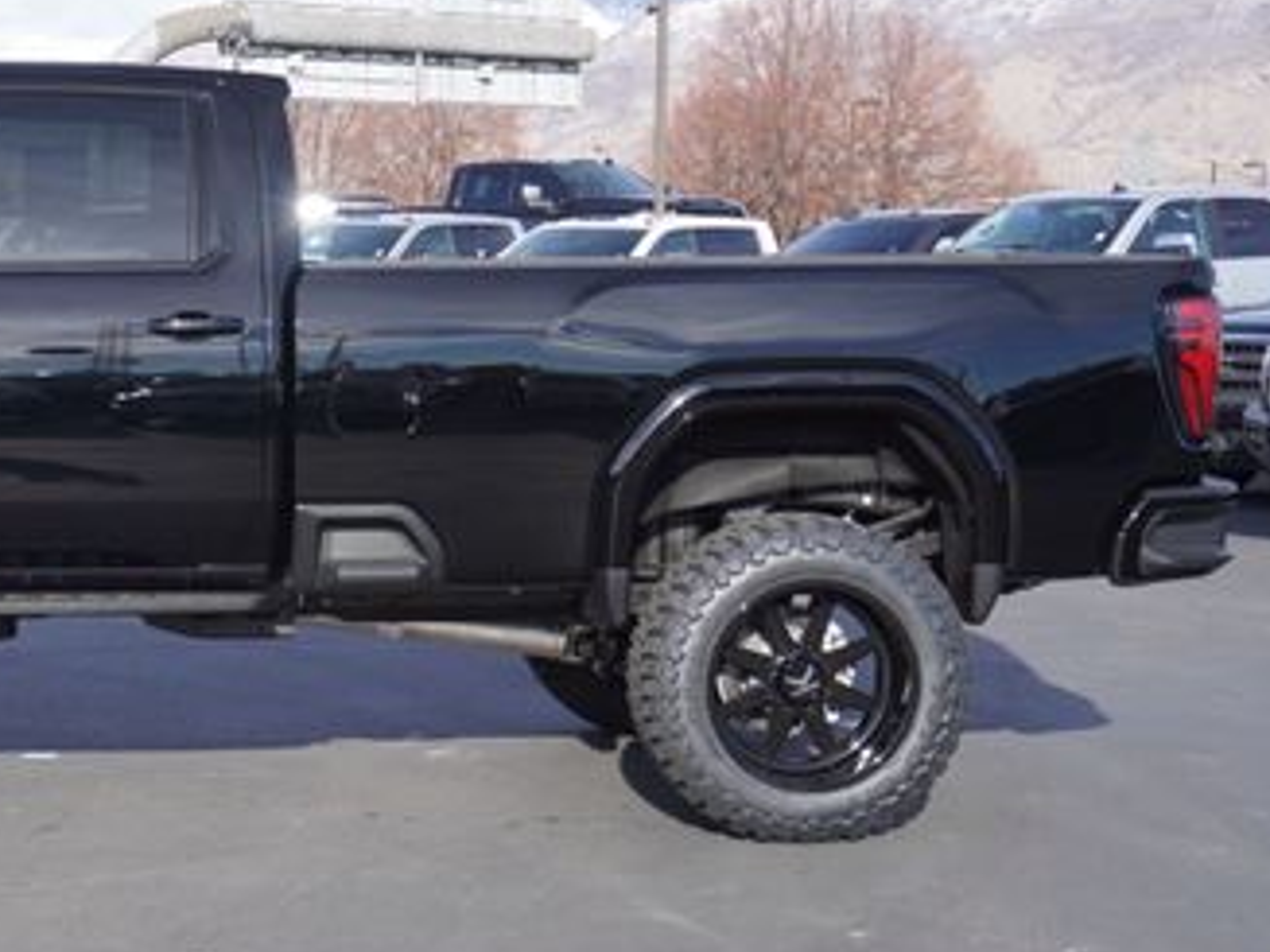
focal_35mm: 82
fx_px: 3005
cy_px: 525
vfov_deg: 18.0
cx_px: 62
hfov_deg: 23.1
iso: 100
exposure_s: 1/160
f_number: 7.1
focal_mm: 29
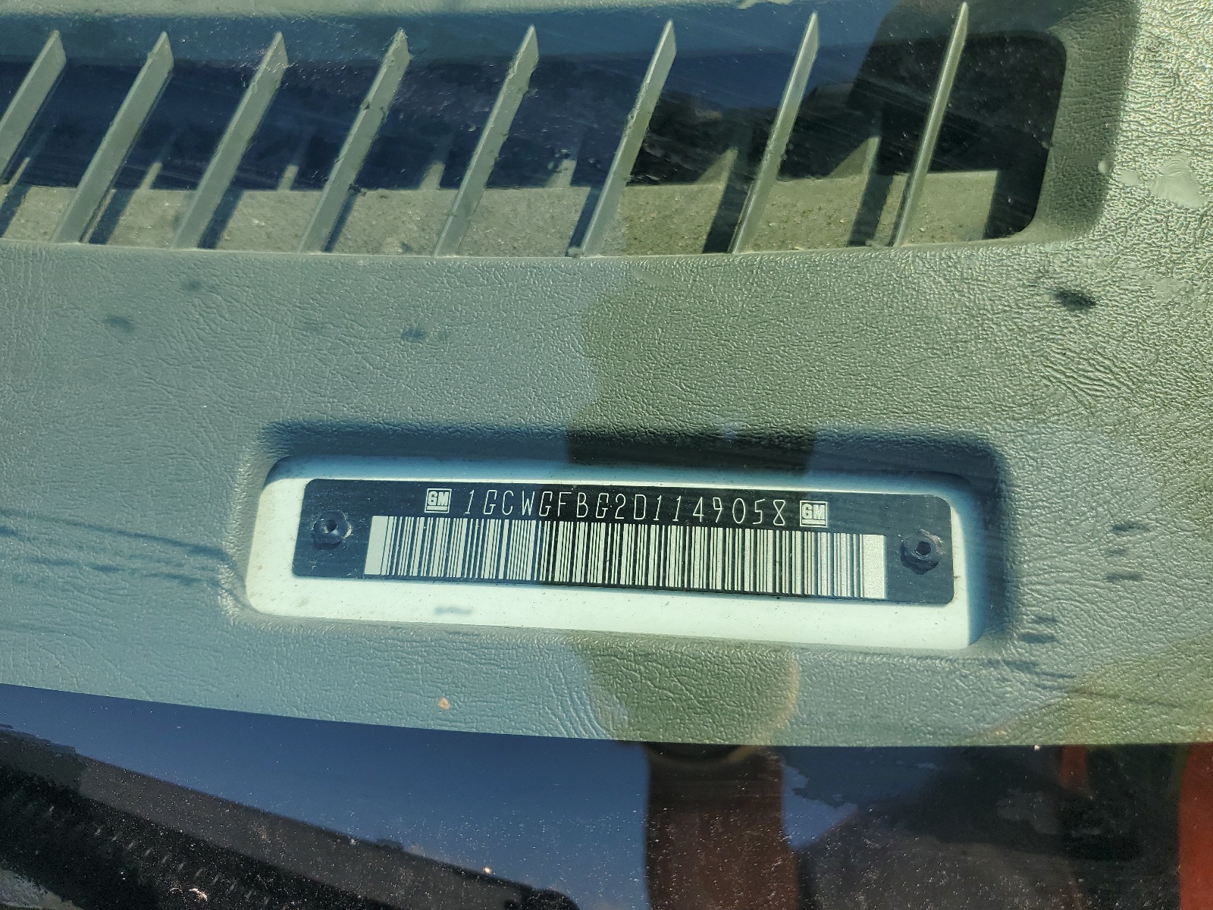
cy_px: 455
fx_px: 911
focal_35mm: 26
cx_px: 606
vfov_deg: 53.1
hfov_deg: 67.3
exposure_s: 1/1429
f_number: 1.5
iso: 50
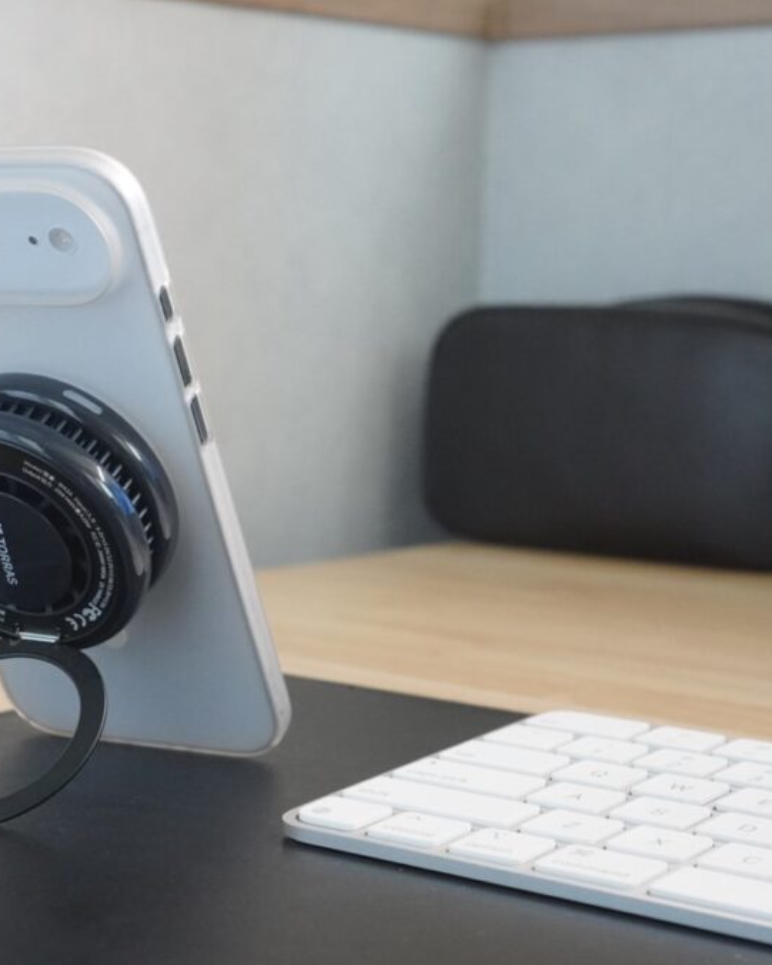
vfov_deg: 25.5
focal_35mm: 75
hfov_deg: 20.4
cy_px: 482
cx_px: 255
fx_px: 2133
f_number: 5.6
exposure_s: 1/50
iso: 3200
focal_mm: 35
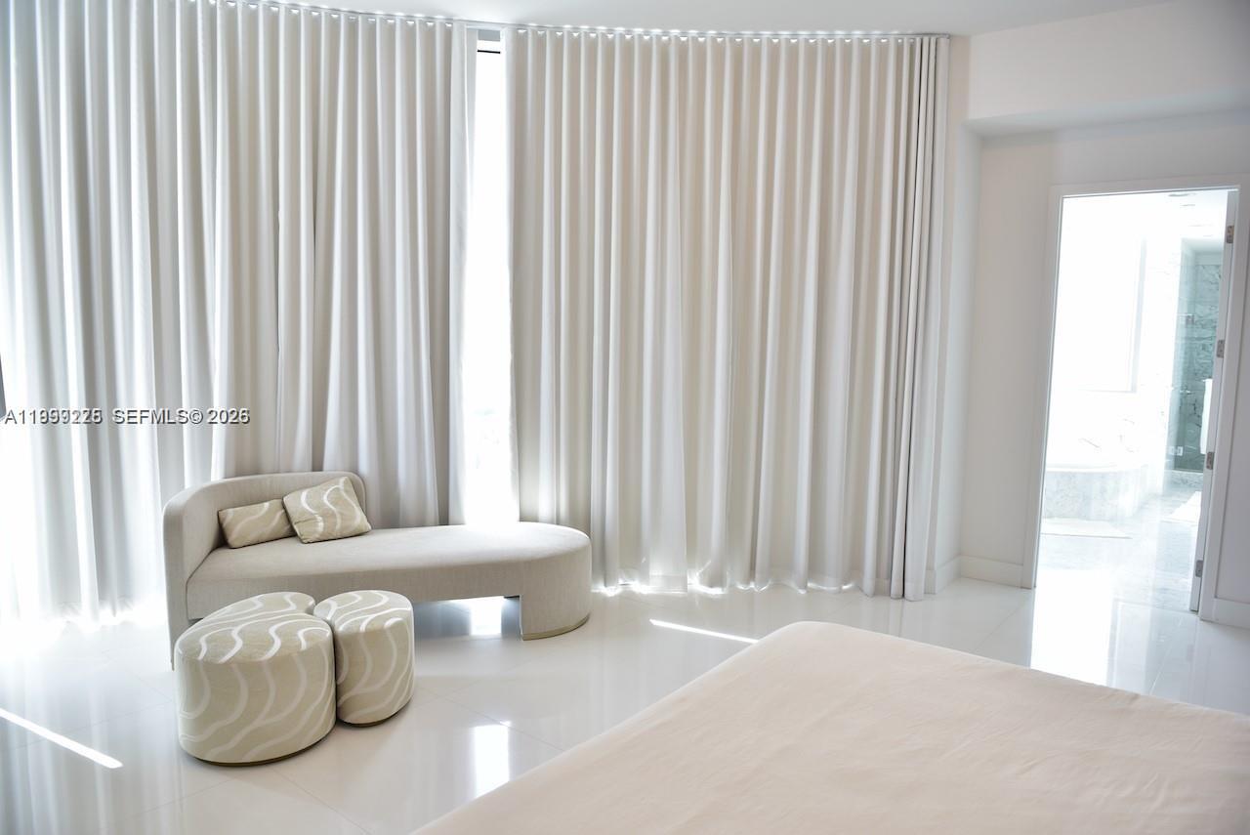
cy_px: 418
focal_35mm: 24
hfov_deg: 73.7
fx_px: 834
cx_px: 625
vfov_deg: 53.2
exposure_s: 1/60
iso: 250
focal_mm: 24
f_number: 3.5
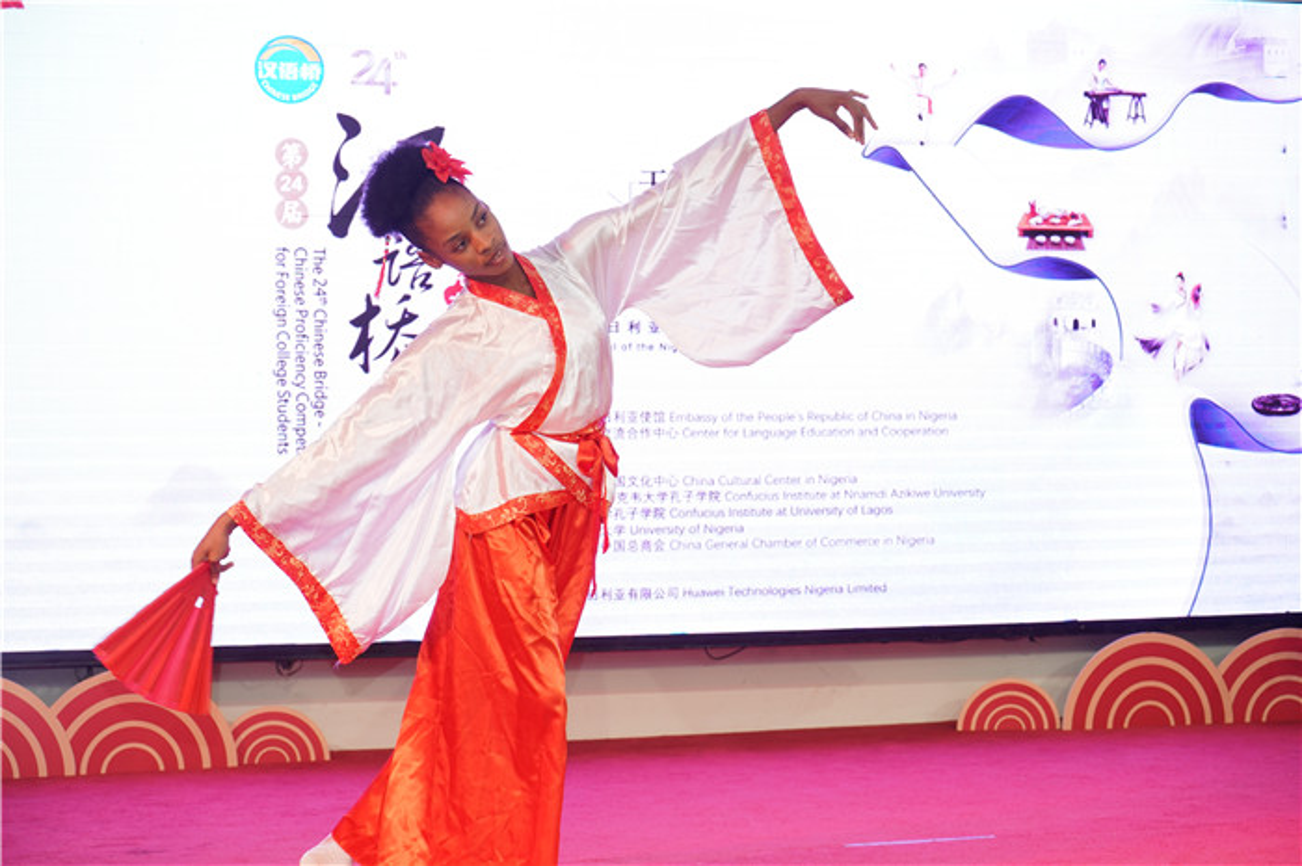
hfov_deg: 28.9
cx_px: 651
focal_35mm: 70
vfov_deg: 19.4
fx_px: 2530
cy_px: 433
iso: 1250
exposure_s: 1/160
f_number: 5.6
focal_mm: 70
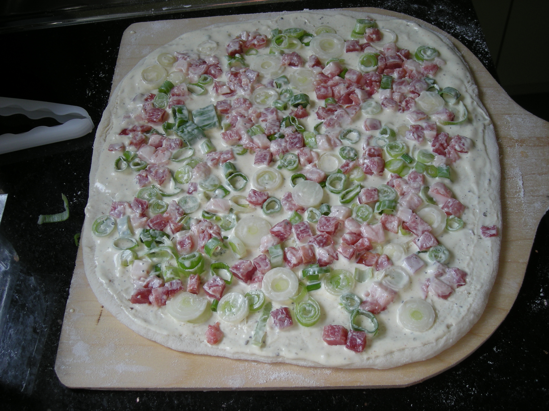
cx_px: 274
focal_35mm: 44
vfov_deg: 32.9
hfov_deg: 42.9
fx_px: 698
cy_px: 206
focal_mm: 7.1
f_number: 3.1
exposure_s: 1/59
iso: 50
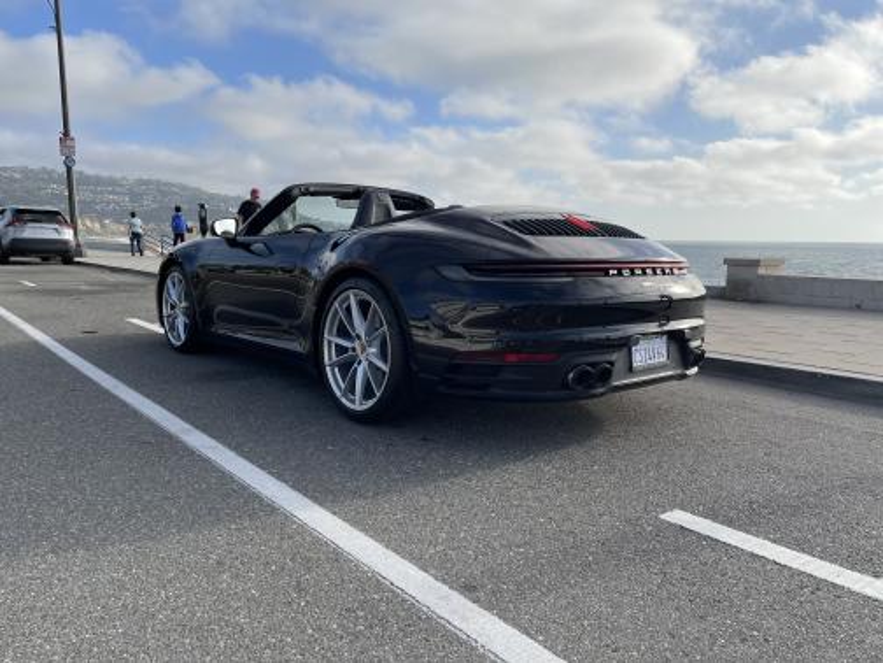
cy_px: 332
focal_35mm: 26
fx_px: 663
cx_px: 442
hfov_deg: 67.3
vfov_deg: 53.1
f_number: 1.6
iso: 32
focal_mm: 5.1
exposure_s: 1/3788
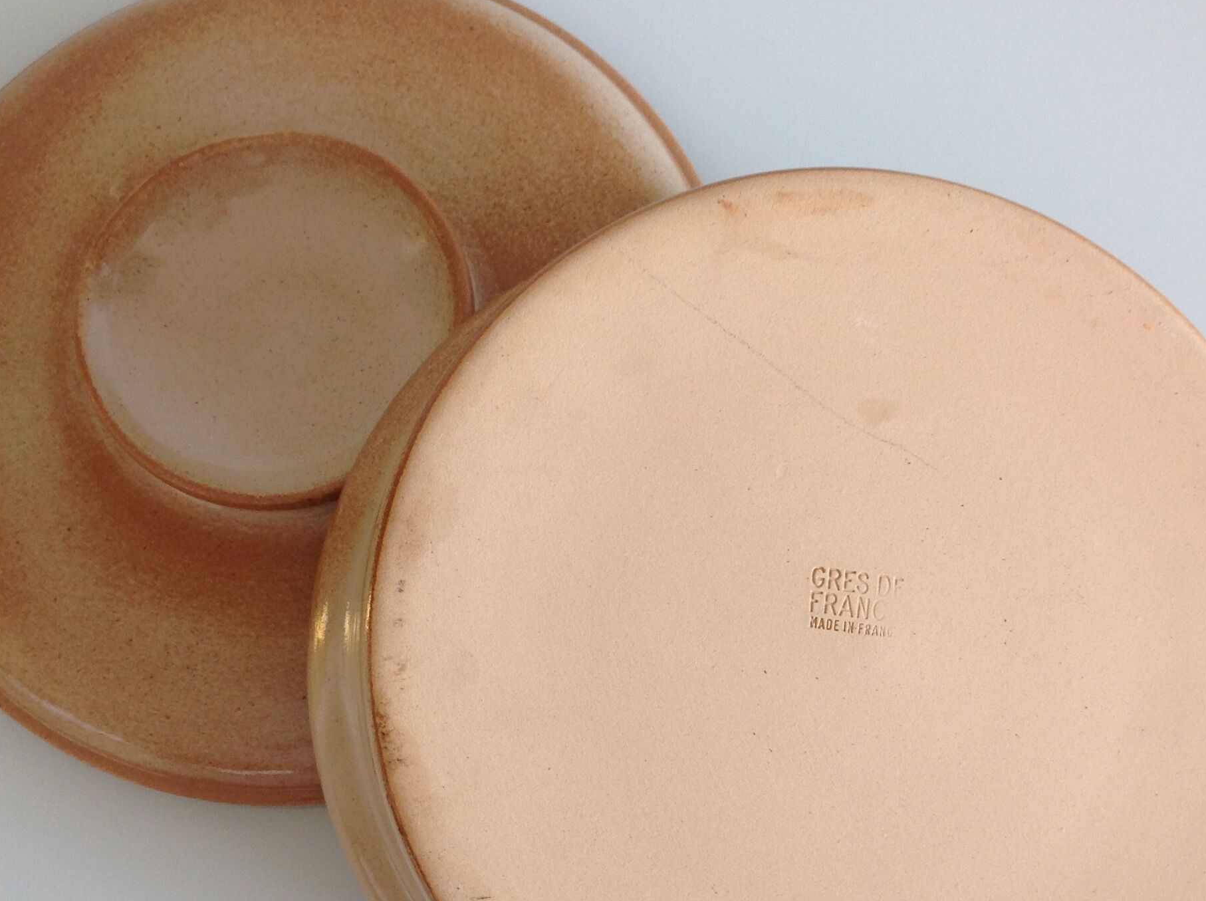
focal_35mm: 50
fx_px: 1739
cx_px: 644
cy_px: 535
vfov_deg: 29.0
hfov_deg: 38.2
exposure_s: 1/30
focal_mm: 4.28
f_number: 2.4
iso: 50
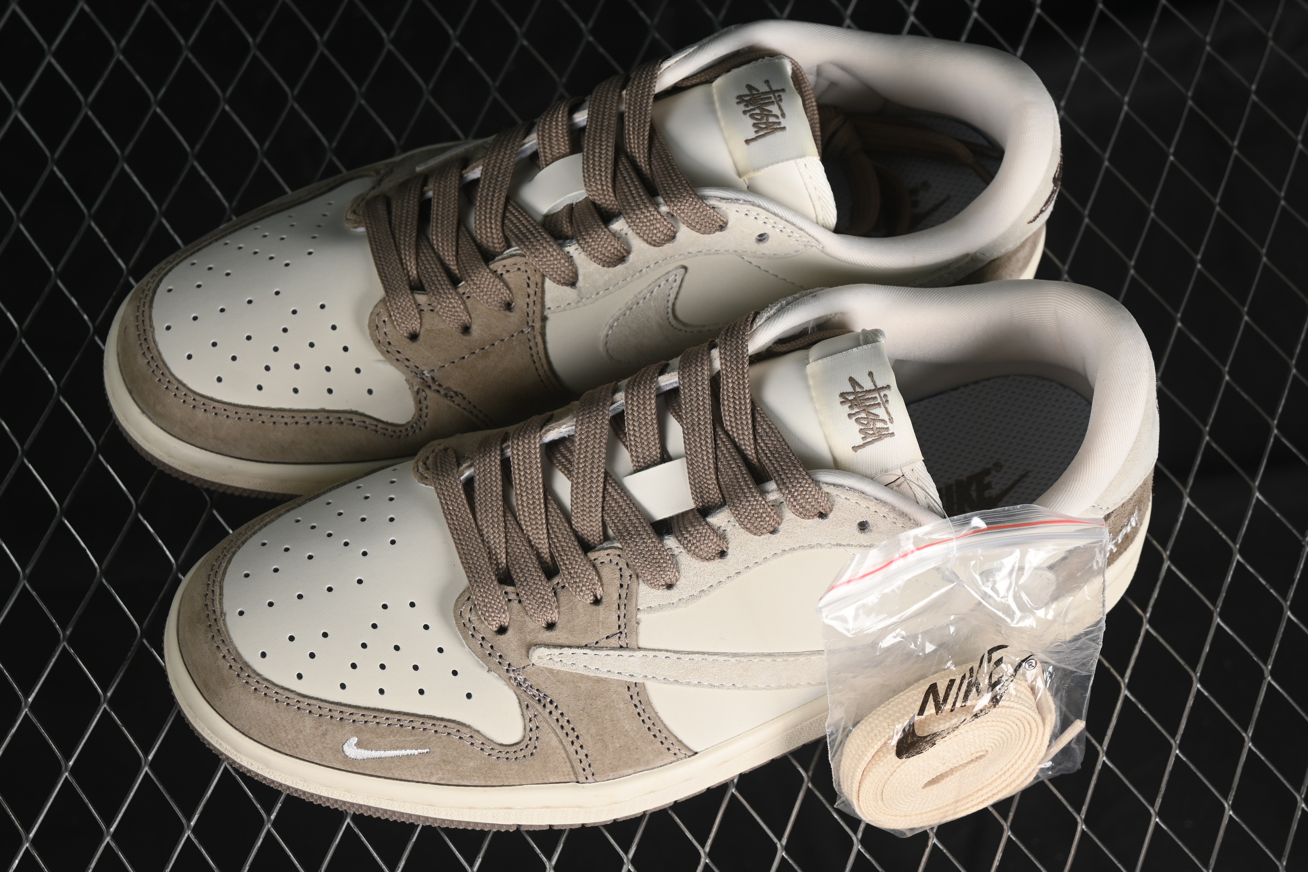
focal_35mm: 75
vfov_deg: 18.2
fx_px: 2725
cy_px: 436
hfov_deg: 27.0
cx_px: 654
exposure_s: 1/80
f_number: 7.1
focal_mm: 50
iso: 160
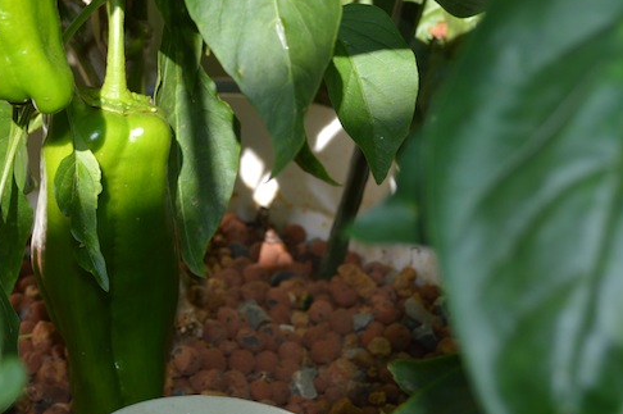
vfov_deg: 13.6
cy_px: 99
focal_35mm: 100
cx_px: 110
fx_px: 1729
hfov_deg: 20.2
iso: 100
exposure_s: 1/200
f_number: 6.3
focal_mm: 36
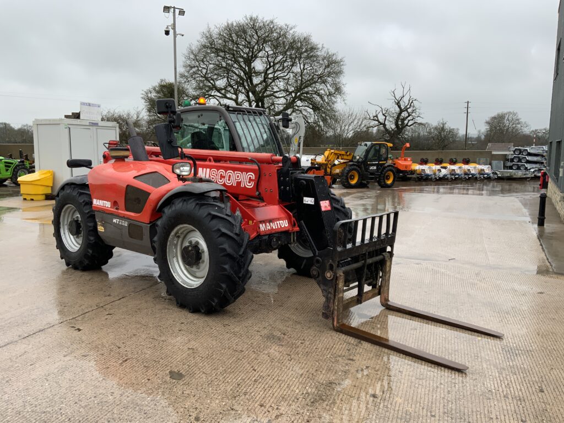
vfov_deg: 48.2
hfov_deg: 61.7
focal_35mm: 29
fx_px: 472
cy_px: 212
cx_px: 282
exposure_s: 1/265
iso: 16
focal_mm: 3
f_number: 1.8
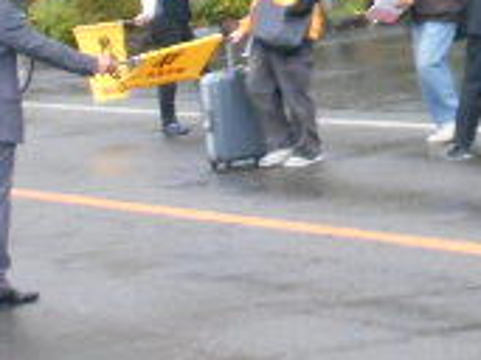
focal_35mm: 285
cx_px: 872
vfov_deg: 5.2
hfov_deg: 6.8
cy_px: -87
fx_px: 3957
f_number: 5.8
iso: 800
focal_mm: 13.5
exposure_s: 1/80
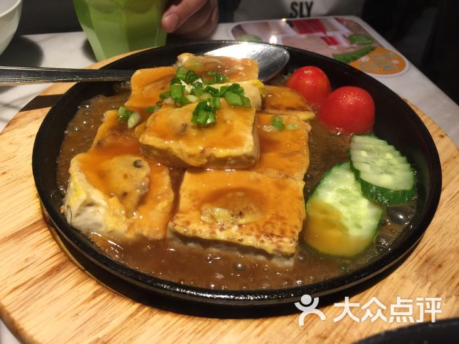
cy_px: 172
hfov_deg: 61.7
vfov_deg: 48.2
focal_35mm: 29
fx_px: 385
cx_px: 230
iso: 40
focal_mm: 4.15
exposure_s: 1/33
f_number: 2.2
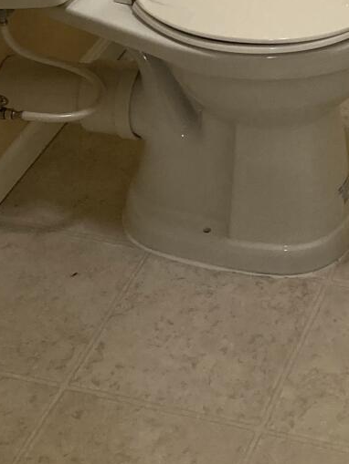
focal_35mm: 110
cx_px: 369
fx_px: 1478
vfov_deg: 15.2
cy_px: -392
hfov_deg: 13.2
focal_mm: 3.99
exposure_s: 1/60
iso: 100
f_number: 1.8
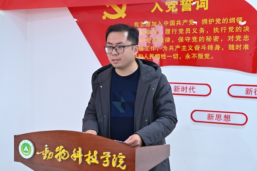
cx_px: 128
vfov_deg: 27.5
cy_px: 86
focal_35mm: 49
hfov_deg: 40.4
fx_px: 350
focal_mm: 49
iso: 1600
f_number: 4
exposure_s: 1/30
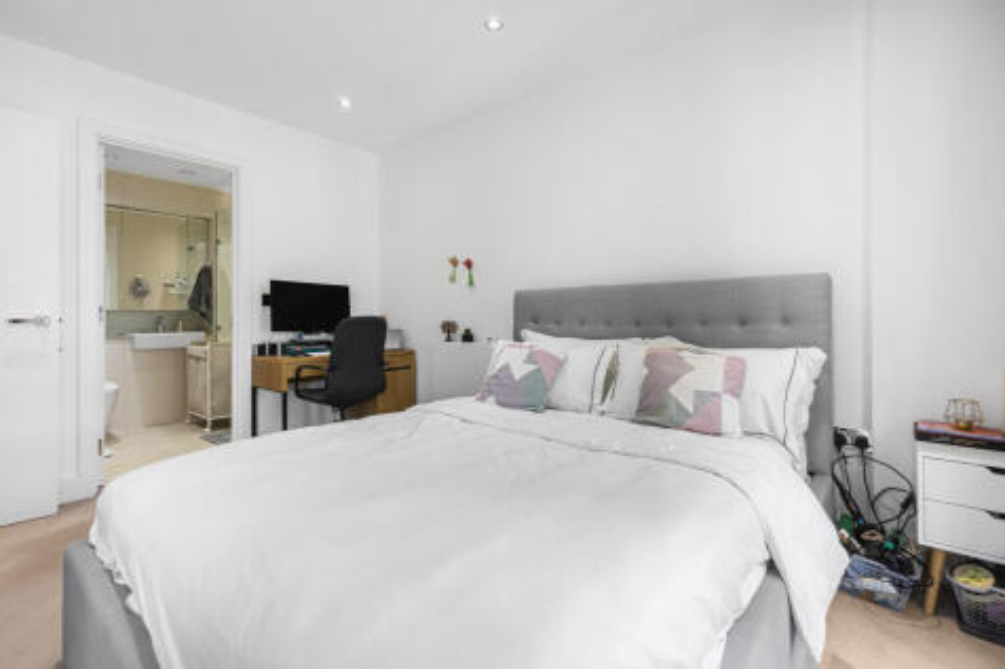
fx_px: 446
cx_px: 502
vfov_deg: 73.7
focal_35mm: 16
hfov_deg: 96.8
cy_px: 334
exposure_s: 1/6
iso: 400
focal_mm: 16
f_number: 11
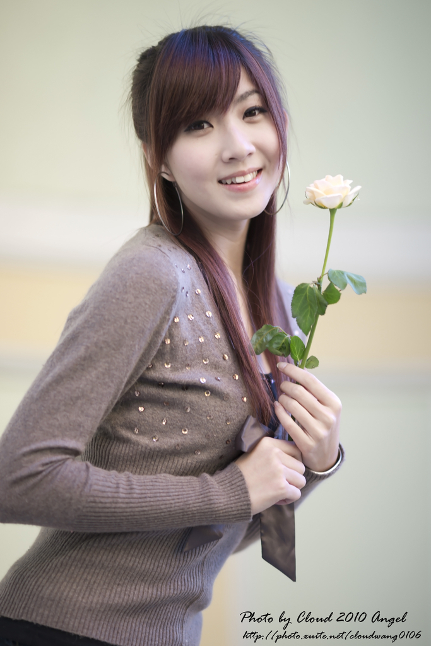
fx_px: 2423
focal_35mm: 135
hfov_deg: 10.2
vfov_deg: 15.2
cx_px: 216
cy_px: 323
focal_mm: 135
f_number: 1.8
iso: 100
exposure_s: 1/125
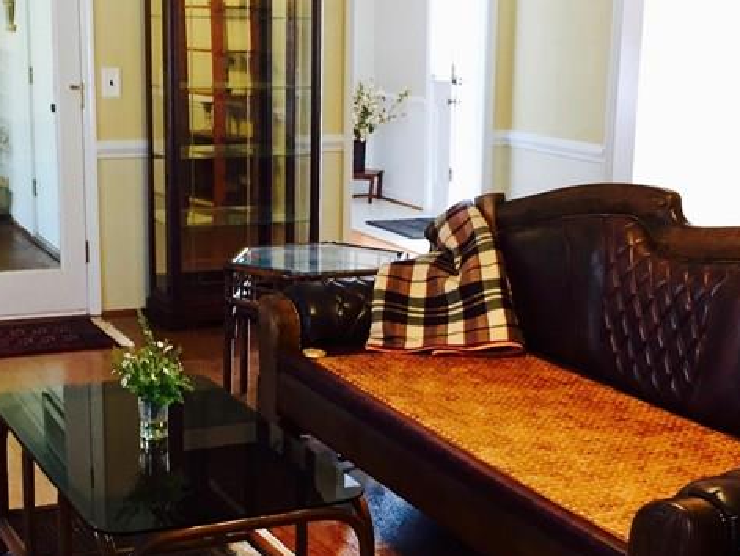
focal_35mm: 63
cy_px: 350
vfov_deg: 23.3
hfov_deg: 30.6
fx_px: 1348
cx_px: 311
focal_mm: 4.15
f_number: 2.2
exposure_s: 1/30
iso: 80
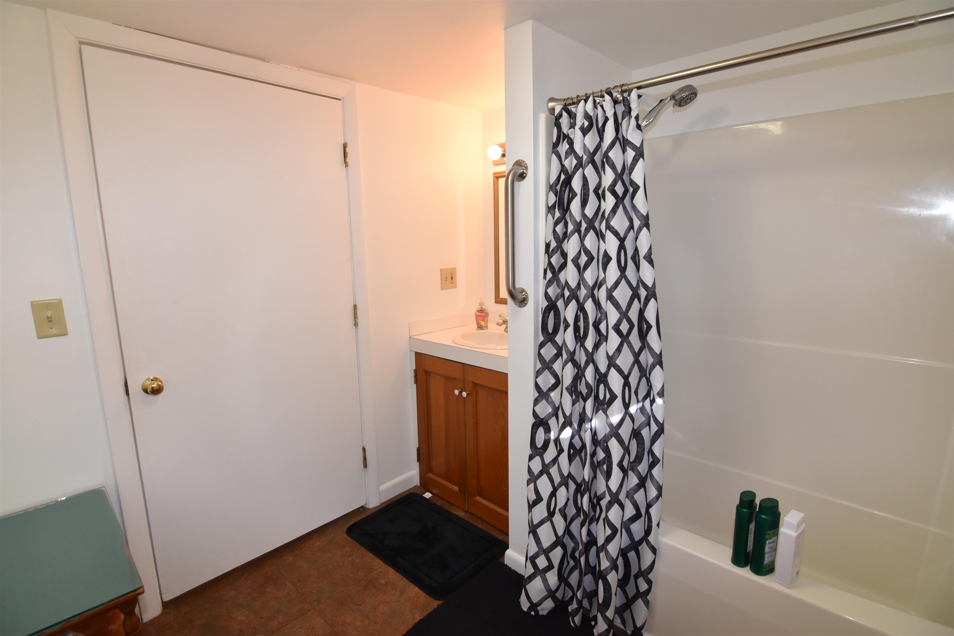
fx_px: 437
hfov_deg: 95.0
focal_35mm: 16
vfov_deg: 72.1
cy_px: 318
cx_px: 477
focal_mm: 11
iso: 720
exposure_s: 1/100
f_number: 5
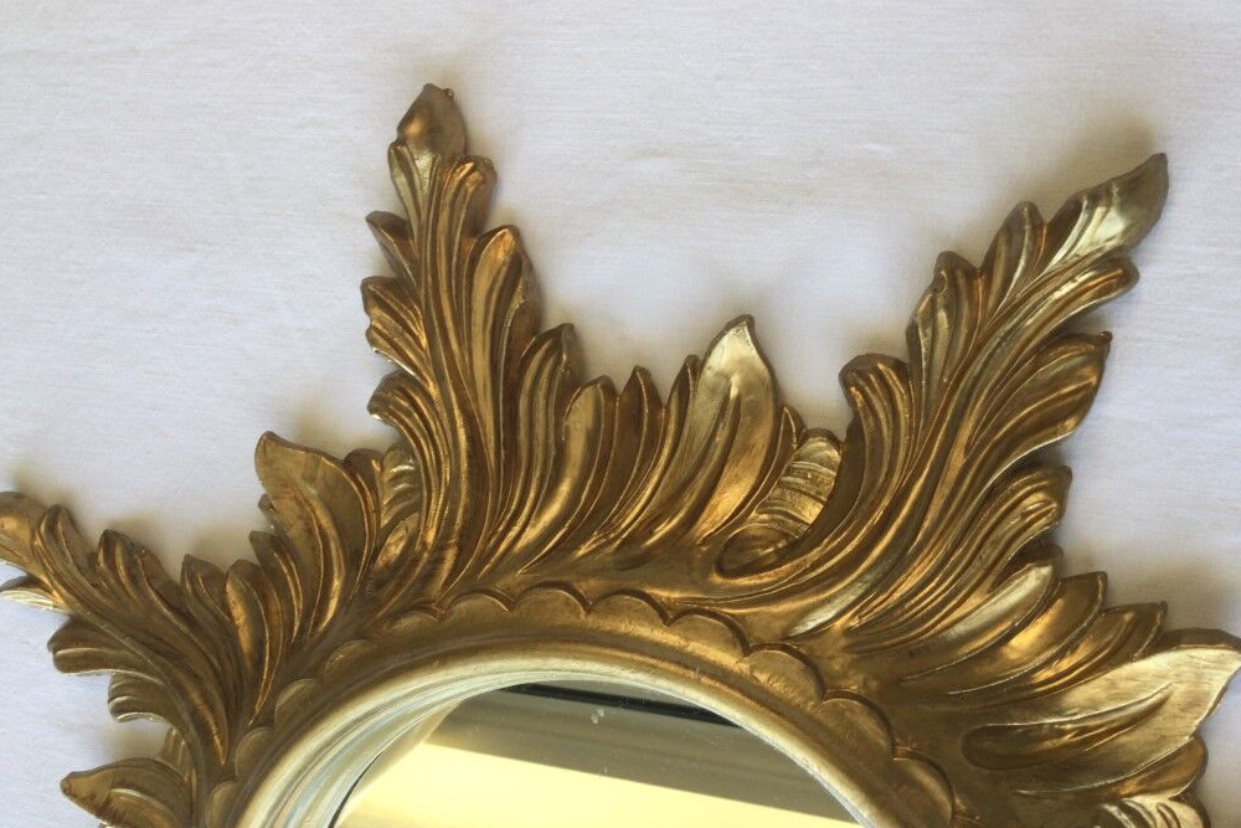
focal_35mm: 33
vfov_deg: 40.0
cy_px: 446
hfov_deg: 57.2
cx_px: 630
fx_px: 1138
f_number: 2.4
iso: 32
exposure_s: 1/50
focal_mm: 3.3
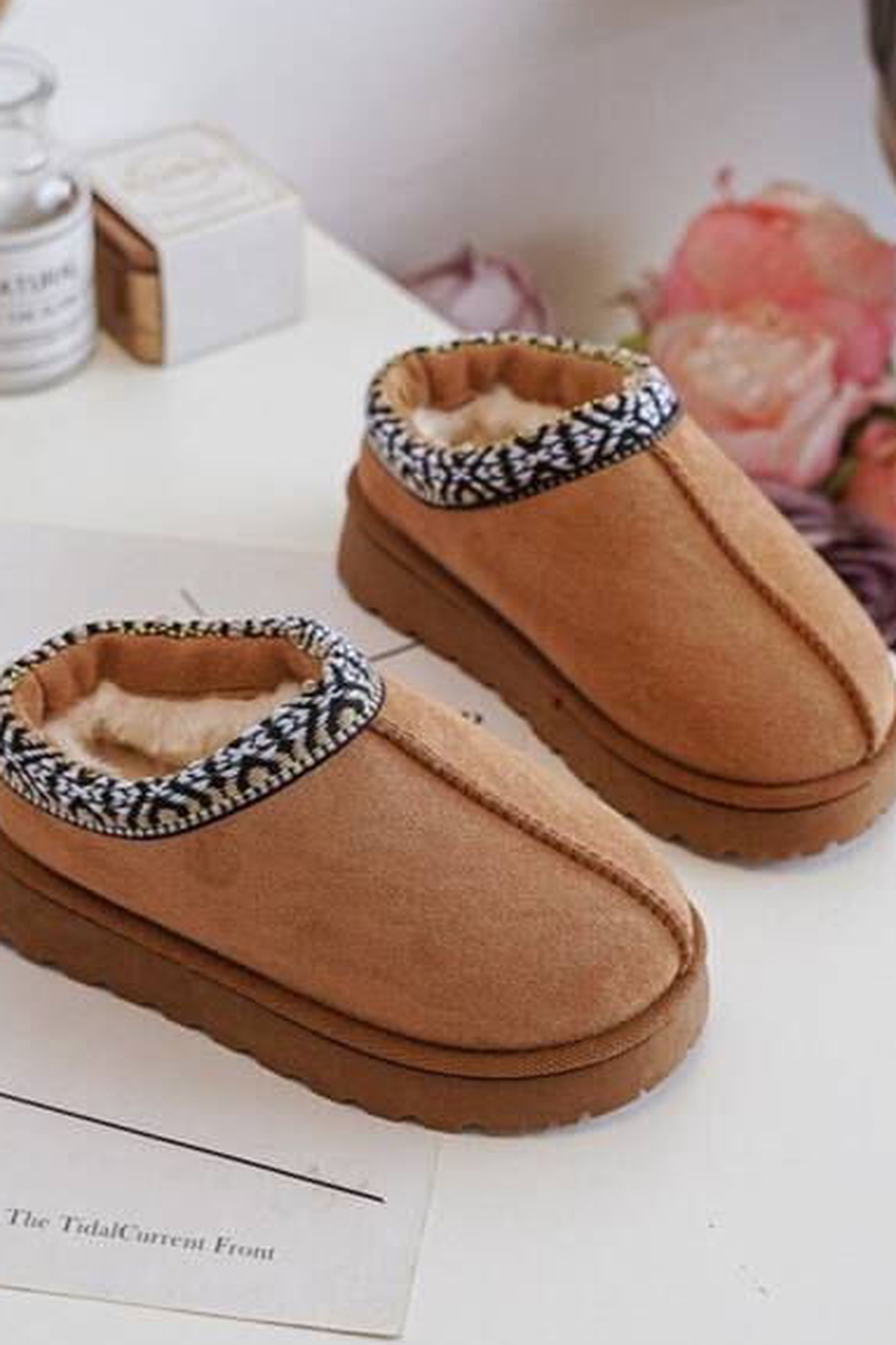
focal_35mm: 45
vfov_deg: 43.6
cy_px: 655
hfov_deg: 29.9
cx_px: 443
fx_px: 1680
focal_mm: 43
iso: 500
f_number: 4
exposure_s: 1/100
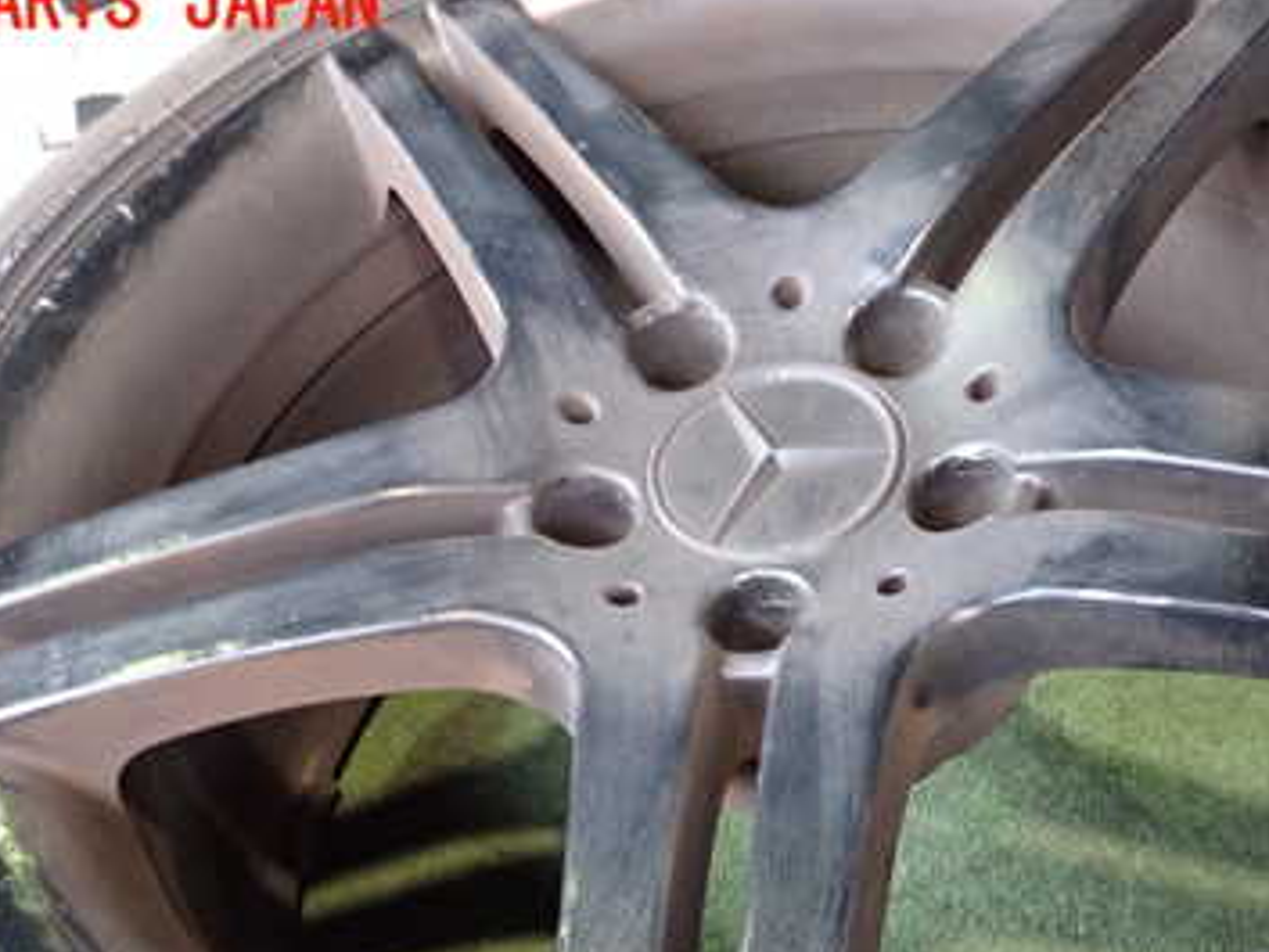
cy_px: 769
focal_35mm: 51
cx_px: 805
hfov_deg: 37.2
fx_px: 1870
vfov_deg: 28.0
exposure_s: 1/30
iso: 640
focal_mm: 5.4
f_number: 2.3
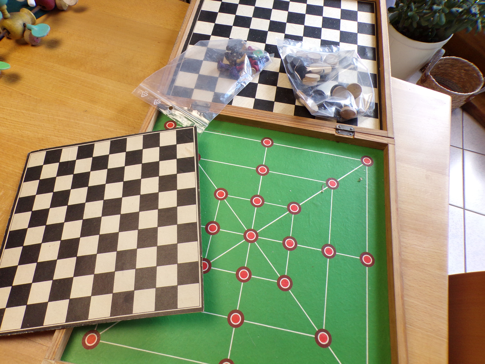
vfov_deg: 56.8
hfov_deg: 71.6
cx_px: 242
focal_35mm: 24
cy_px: 182
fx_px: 336
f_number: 4.3
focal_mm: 4.3
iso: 150
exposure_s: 1/70
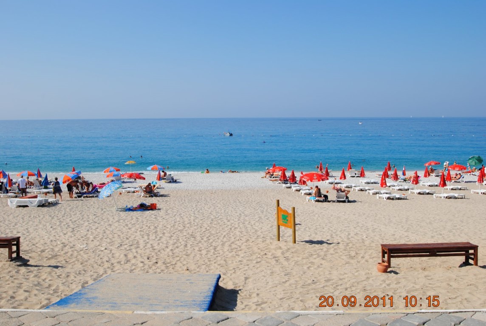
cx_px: 243
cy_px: 163
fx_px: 487
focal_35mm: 36
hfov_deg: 53.0
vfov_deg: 37.0
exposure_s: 1/320
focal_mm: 24
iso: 100
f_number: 9
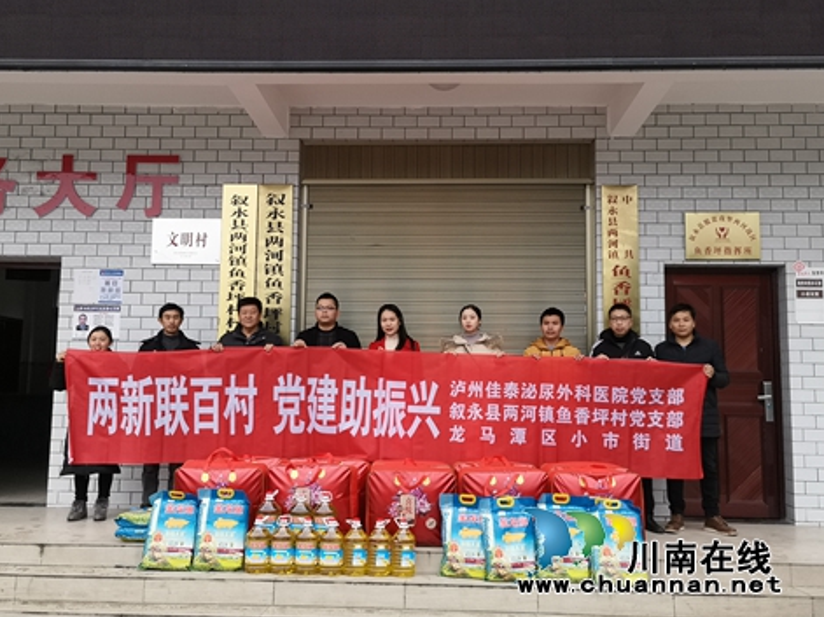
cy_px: 293
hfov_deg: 54.0
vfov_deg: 41.8
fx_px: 809
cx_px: 399
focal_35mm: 34
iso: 50
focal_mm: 3.95
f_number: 1.8
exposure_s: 1/341
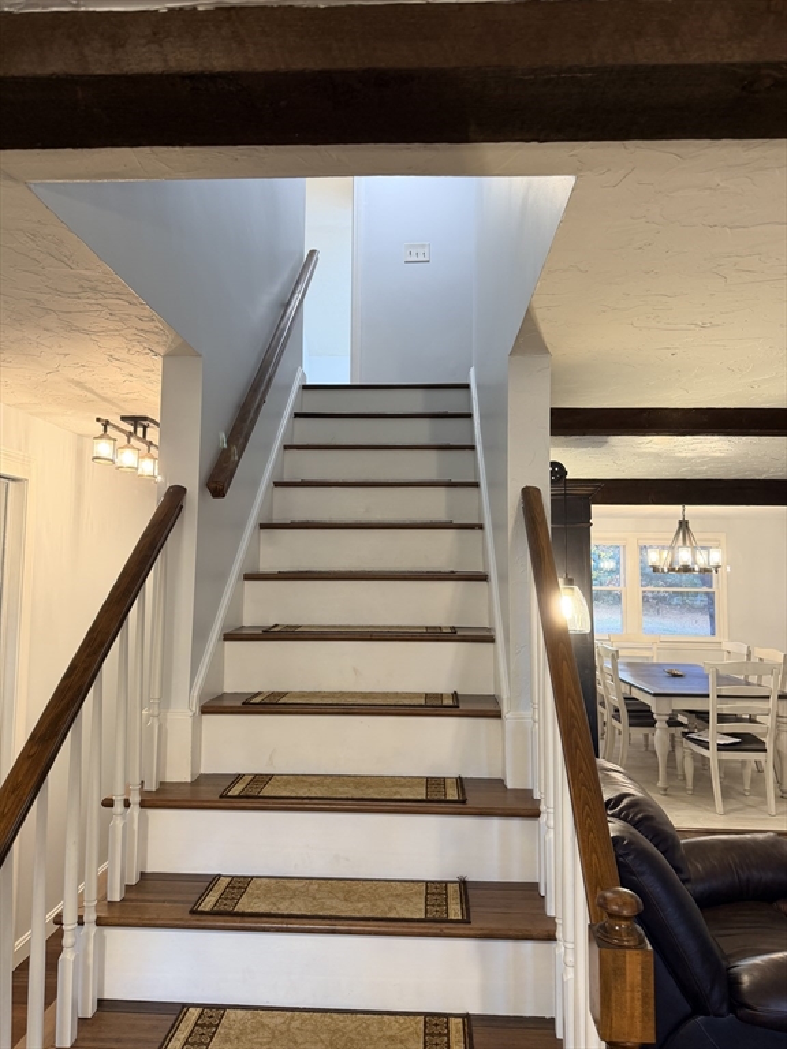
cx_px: 394
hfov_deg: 56.8
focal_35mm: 24
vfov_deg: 71.6
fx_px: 728
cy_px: 524
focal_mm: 6.76
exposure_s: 1/60
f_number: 1.78
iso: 125
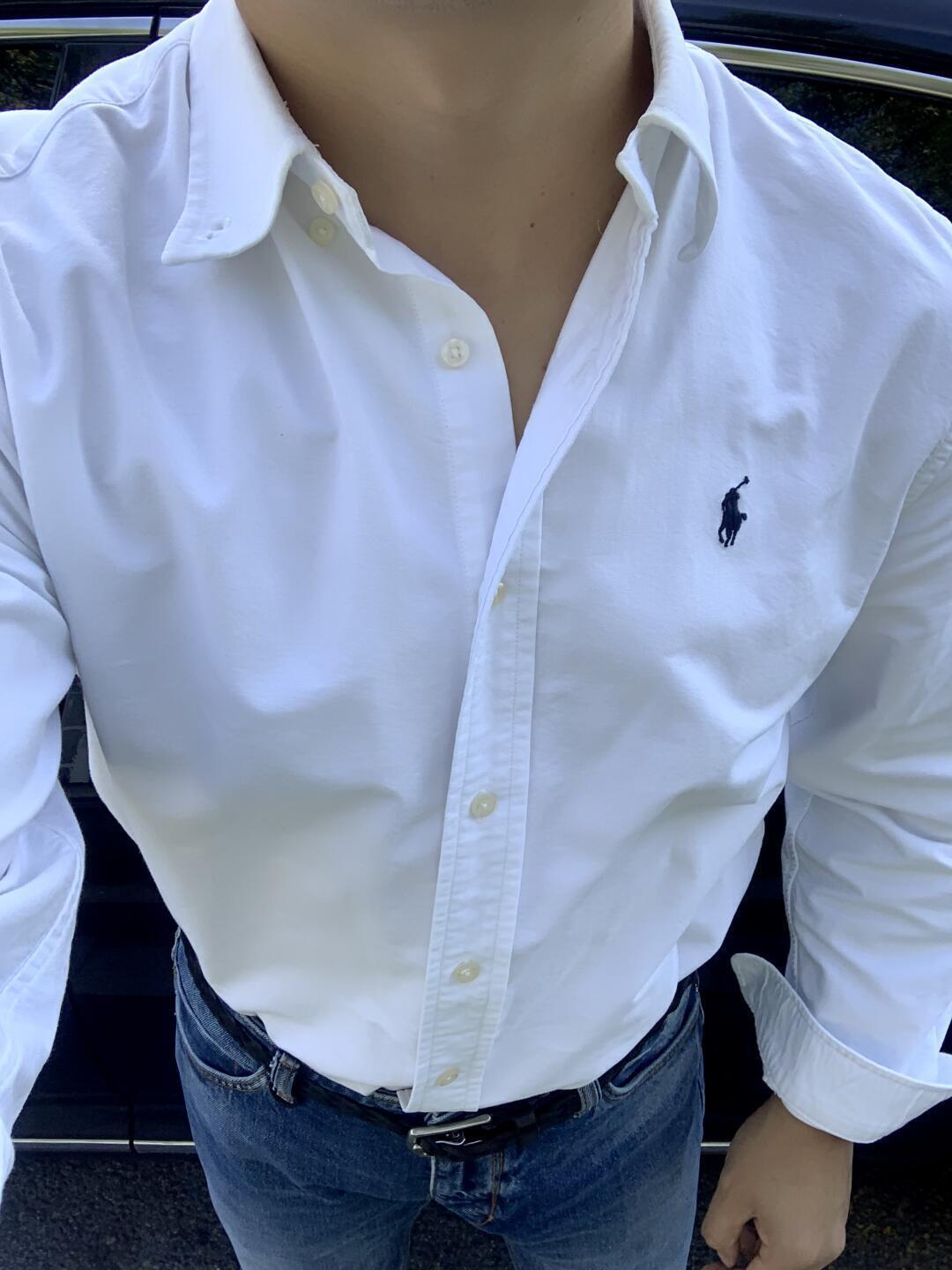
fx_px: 1173
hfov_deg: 44.2
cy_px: 635
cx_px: 476
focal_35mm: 32
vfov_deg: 56.8
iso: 16
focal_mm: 2.87
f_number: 2.2
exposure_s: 1/235
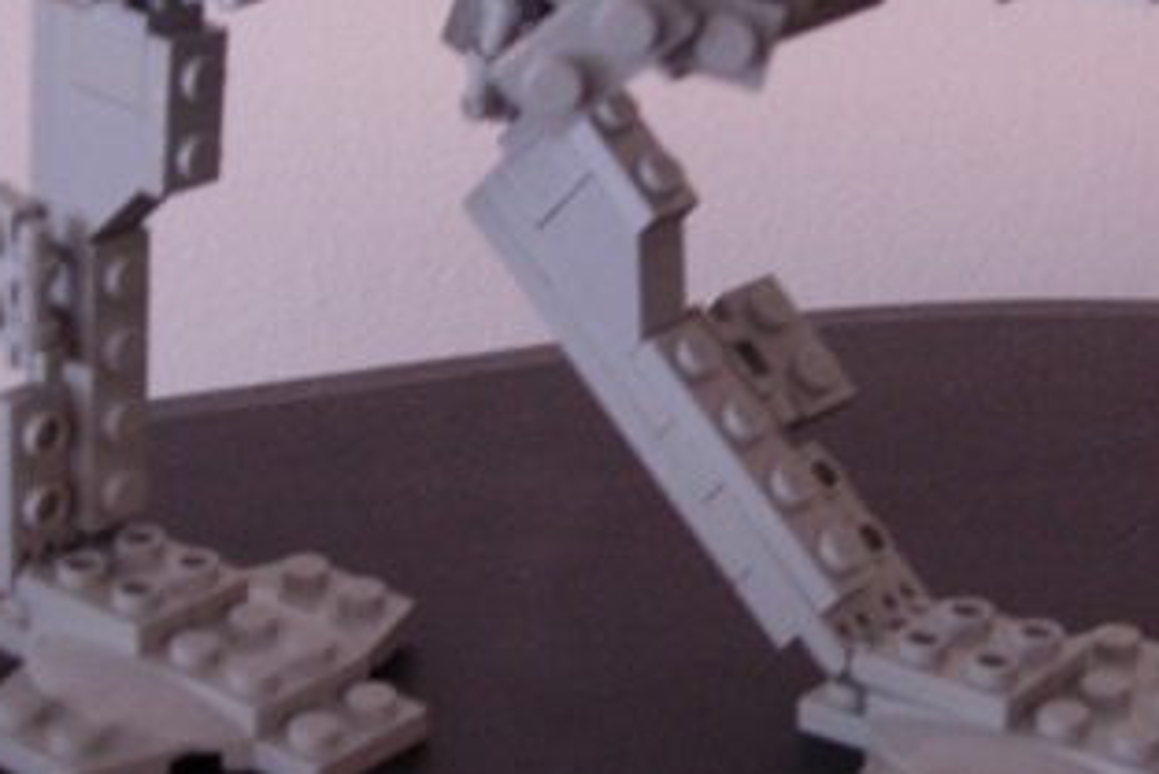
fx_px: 3253
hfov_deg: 20.1
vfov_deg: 13.5
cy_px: 130
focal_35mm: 101
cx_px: 841
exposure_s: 1/10.6
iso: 64
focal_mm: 7.8
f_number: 2.8
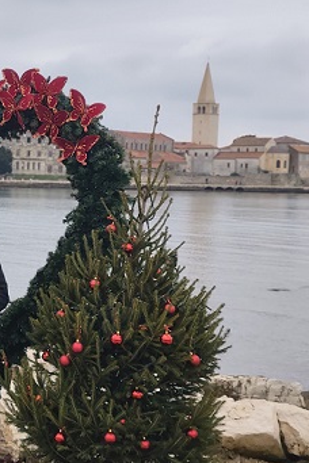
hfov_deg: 13.8
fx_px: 1236
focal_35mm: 96
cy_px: 229
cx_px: -65
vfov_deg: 21.2
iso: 50
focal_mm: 7.1
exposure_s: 1/134
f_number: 2.8
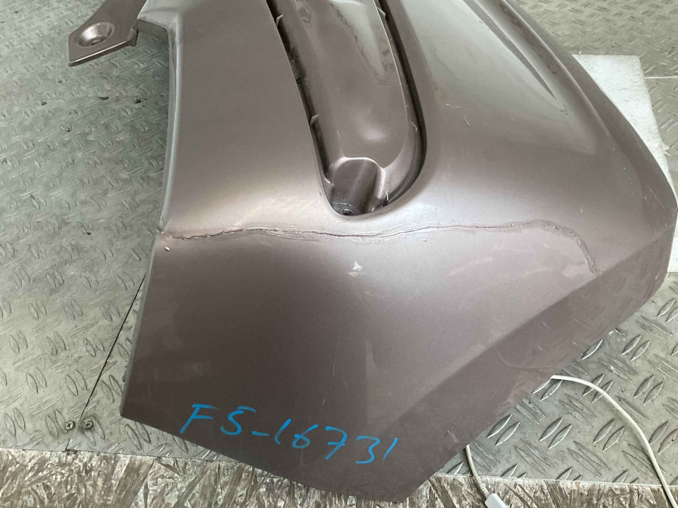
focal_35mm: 29
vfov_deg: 48.2
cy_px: 254
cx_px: 339
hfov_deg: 61.7
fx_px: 568
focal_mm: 3
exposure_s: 1/50
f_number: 1.8
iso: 160
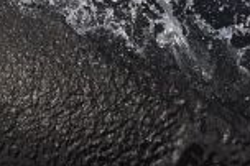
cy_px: 83
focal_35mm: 475
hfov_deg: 4.3
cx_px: 206
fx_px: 3295
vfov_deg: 2.9
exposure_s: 1/1600
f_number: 6.3
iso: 400
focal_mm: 60
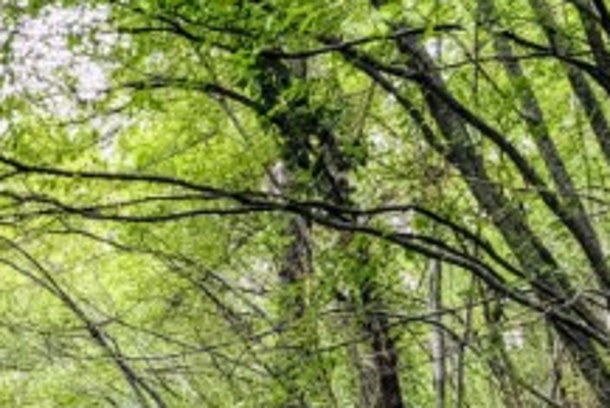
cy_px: 763
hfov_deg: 22.9
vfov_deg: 13.7
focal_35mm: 88
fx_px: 1492
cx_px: 163
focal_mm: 6.4
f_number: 1.8
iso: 125
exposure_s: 1/180
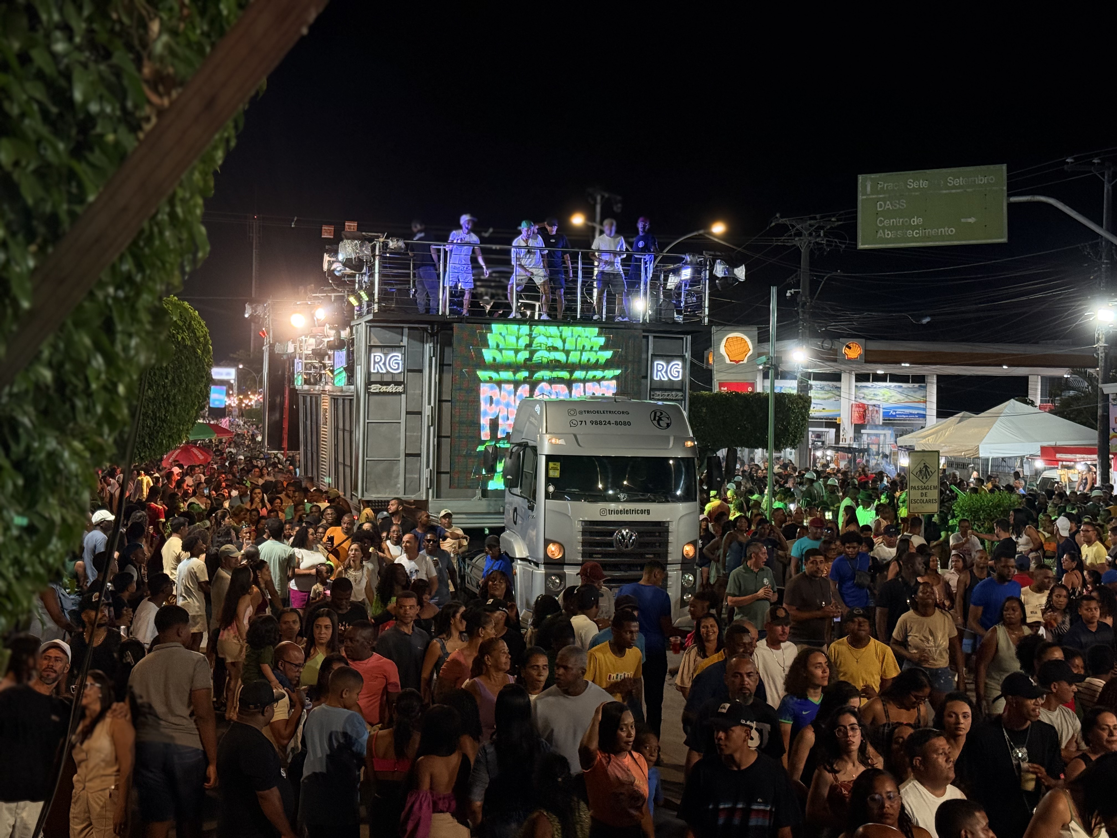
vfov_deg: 30.3
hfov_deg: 39.7
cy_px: 419
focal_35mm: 48
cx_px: 558
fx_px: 1549
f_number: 1.78
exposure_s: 1/61
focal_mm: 6.76
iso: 125
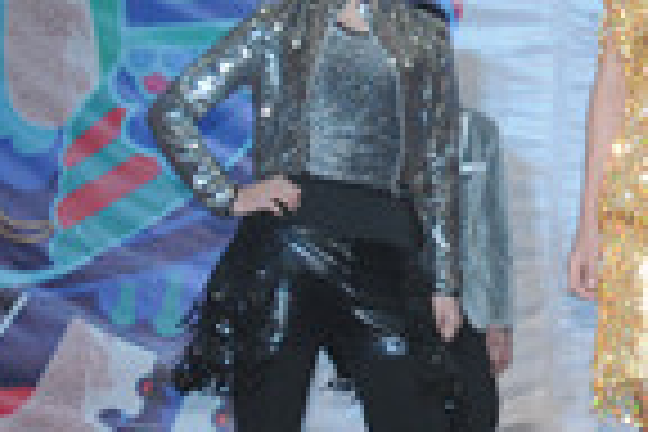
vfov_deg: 6.3
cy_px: -4
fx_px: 3943
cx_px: 1040
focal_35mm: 219
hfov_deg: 9.1
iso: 800
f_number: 5.6
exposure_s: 1/125
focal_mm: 35
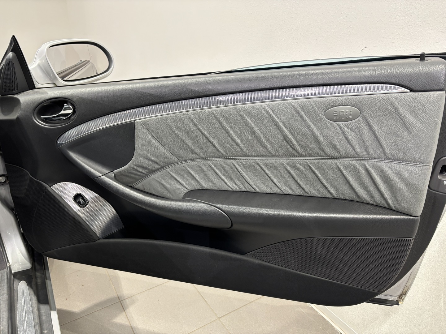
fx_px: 335
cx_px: 223
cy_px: 167
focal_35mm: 26
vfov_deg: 53.1
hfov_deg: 67.3
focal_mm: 5.96
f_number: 1.6
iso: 100
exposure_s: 1/50
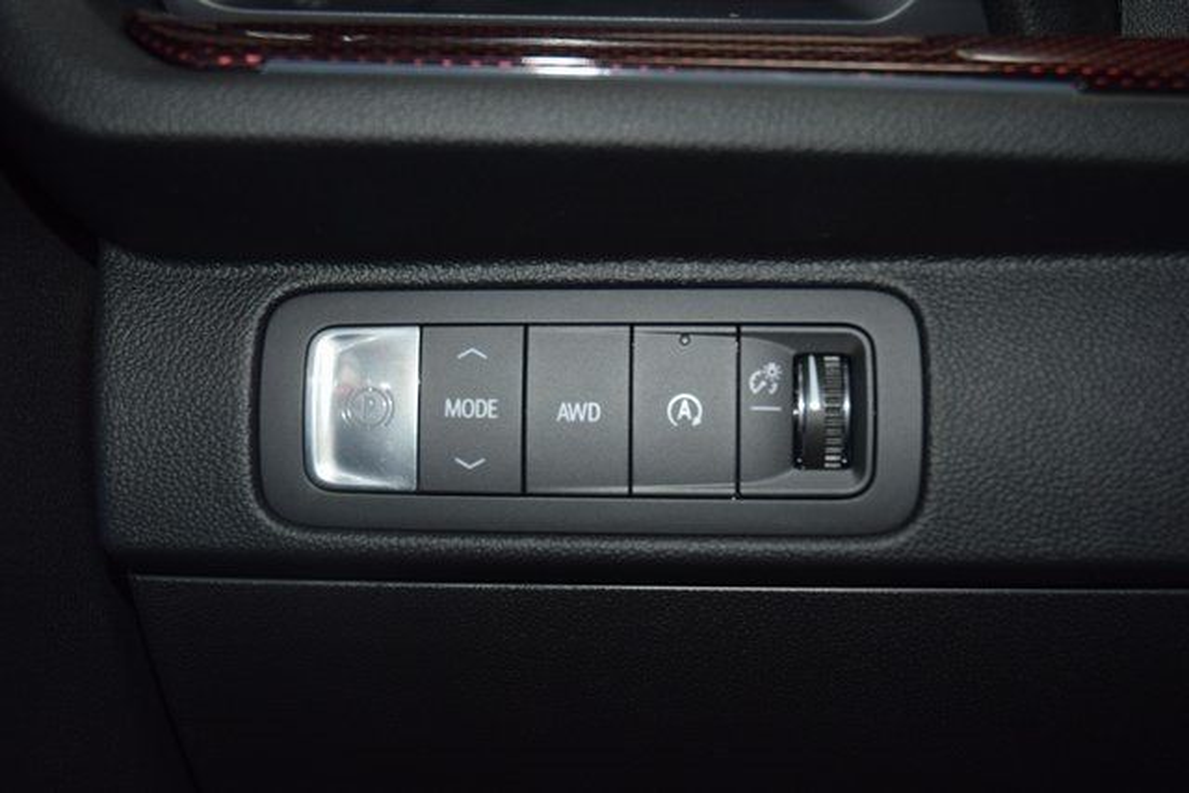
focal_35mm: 52
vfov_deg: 25.8
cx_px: 594
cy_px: 396
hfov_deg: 37.8
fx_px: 1734
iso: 400
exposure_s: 1/25
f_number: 4.2
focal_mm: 35
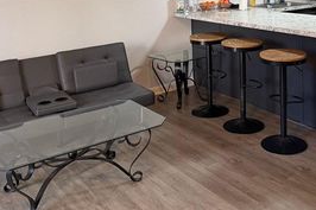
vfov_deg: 27.2
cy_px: 5
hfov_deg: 40.7
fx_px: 412
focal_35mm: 47
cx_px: 240
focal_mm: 6.76
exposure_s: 1/60
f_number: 1.78
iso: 250
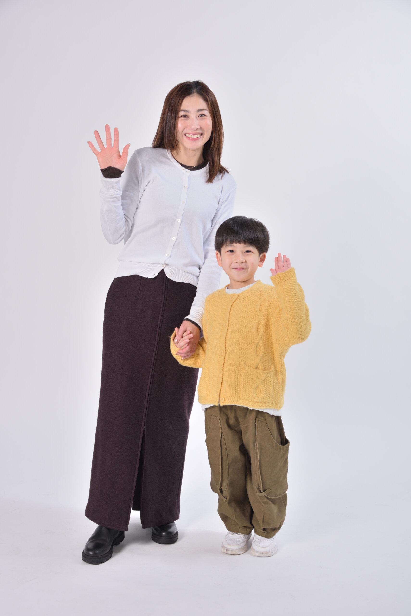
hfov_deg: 26.0
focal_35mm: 52
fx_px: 890
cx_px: 206
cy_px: 308
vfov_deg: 38.2
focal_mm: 52
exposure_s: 1/160
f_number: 8
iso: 200
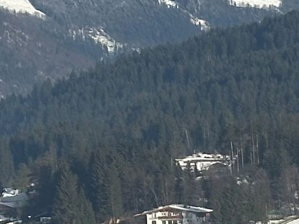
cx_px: 778
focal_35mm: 312
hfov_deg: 6.0
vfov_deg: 4.7
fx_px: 2697
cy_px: 330
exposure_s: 1/5556
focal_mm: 6.86
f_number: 1.78
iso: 64
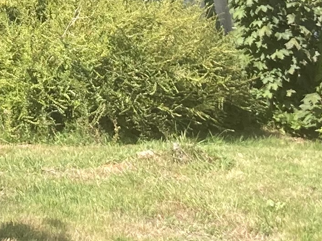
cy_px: -144
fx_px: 1488
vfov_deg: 9.0
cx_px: -153
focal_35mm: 160
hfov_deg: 11.8
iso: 20
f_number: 1.8
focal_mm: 3.99
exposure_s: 1/738
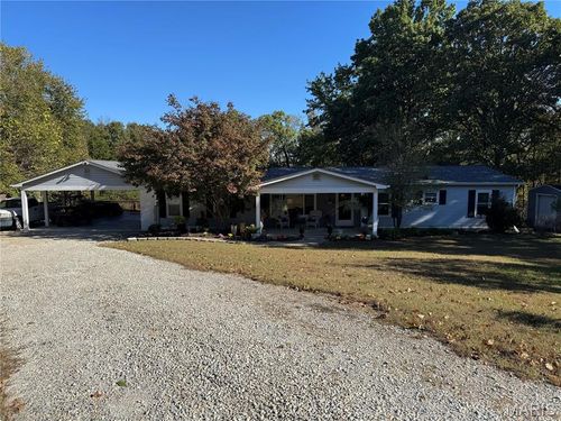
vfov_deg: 56.8
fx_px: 389
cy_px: 210
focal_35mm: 24
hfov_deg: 71.6
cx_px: 280
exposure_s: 1/3597
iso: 80
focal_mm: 6.76
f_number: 1.78
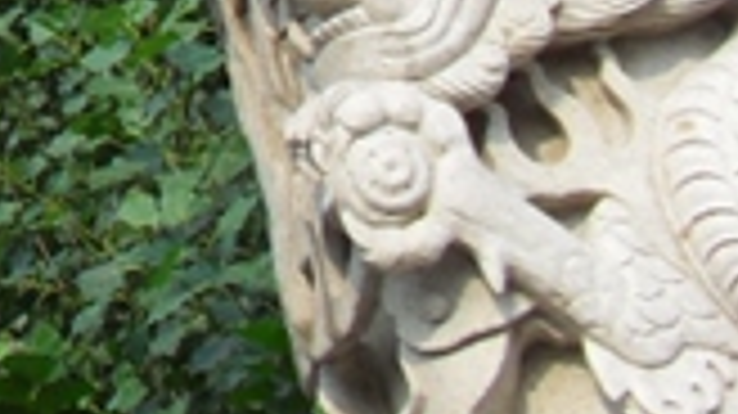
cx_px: -954
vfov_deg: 6.4
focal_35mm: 179
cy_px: -634
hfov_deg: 10.6
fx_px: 3501
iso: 100
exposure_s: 1/500
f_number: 3.2
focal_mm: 6.3
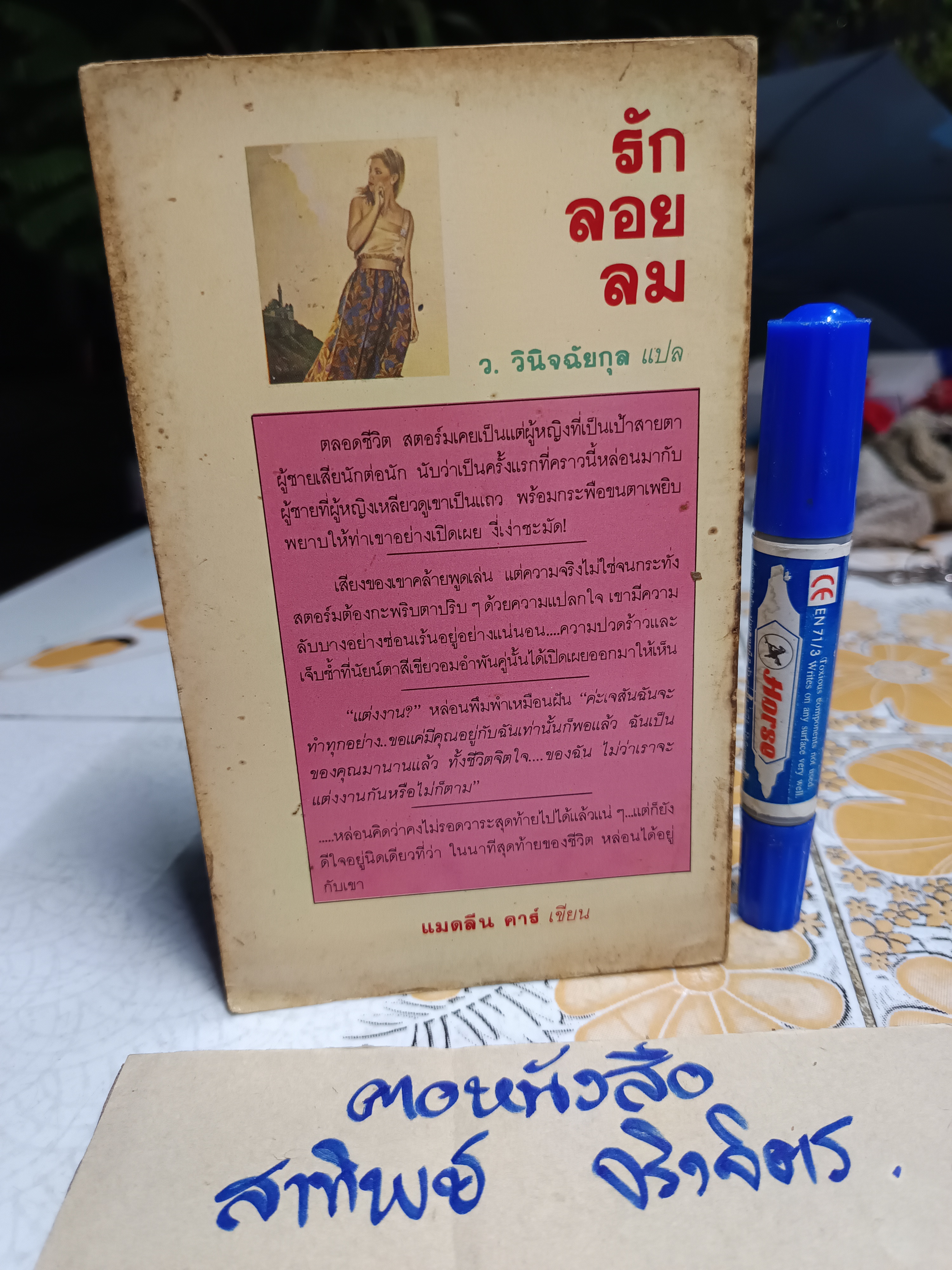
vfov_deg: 71.6
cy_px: 635
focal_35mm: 24
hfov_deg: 56.8
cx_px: 476
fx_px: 880
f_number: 1.7
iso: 1196
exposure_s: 1/25
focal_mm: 5.31
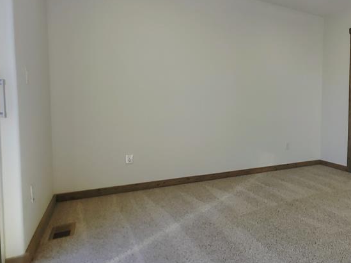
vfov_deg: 49.7
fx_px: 284
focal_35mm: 28
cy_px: 126
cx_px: 318
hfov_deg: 54.9
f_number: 1.9
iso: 50
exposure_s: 1/120
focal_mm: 1.78
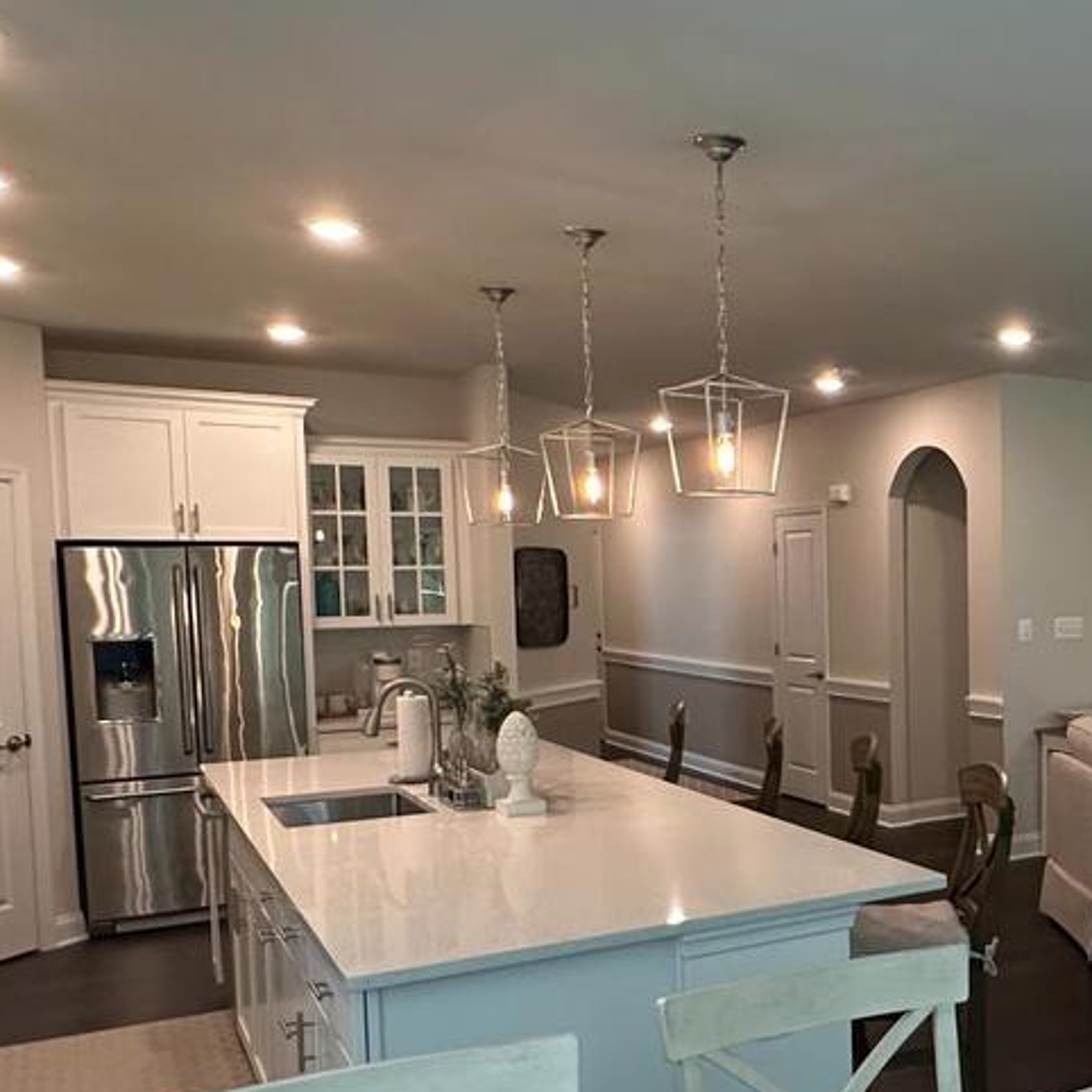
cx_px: 1029
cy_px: 662
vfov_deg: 44.7
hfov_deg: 40.7
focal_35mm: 37
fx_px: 1321
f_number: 2.2
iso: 320
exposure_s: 1/120
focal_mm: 2.22
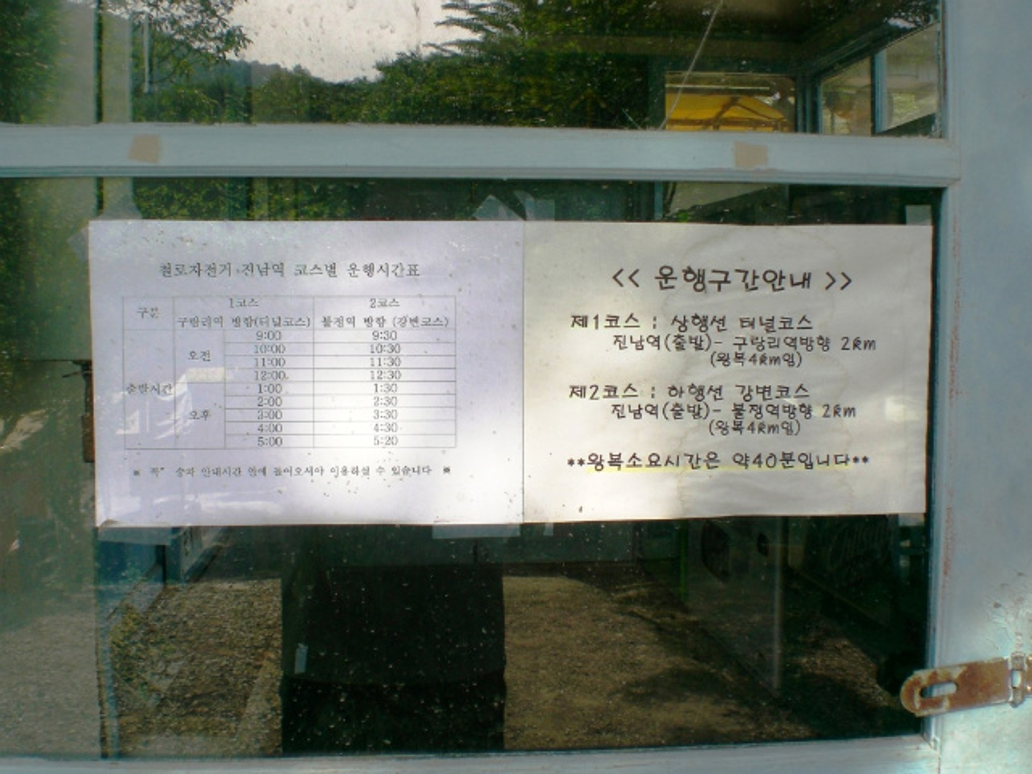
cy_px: 387
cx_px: 516
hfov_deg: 49.0
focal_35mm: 38
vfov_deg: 37.7
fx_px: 1133
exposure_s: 1/160
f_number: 4.4
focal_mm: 6.3
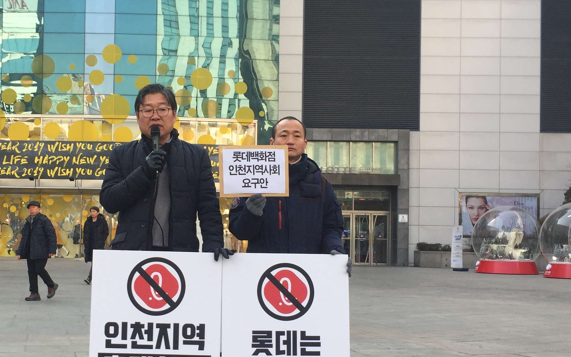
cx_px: 196
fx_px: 778
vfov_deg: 25.8
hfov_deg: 39.9
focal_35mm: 50
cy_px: 216
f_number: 2.2
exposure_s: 1/425
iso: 32
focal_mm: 4.15
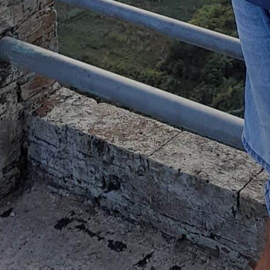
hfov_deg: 13.7
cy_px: -314
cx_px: 412
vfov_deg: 12.4
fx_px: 1050
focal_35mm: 119
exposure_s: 1/246
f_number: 2
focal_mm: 4.6
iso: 20
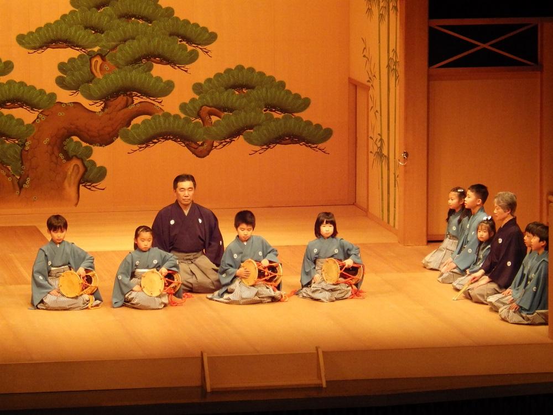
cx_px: 276
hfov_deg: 10.1
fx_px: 3115
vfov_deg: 7.6
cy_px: 208
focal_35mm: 195
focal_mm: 34.9
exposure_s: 1/80
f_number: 5.4
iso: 800
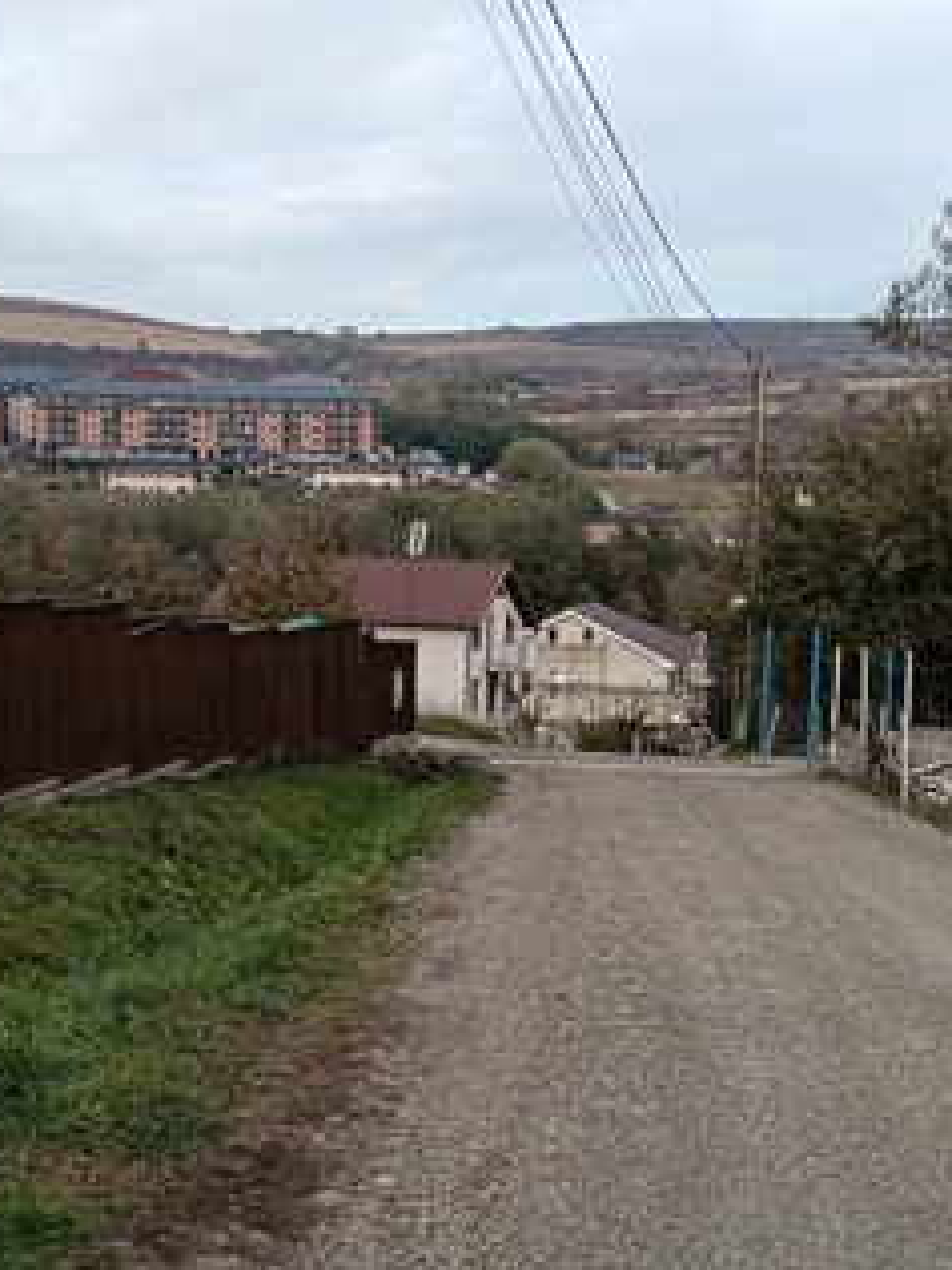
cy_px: 699
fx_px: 2090
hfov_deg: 25.7
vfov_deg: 33.8
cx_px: 478
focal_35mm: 57
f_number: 1.8
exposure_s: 1/246
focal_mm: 3.98
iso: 50
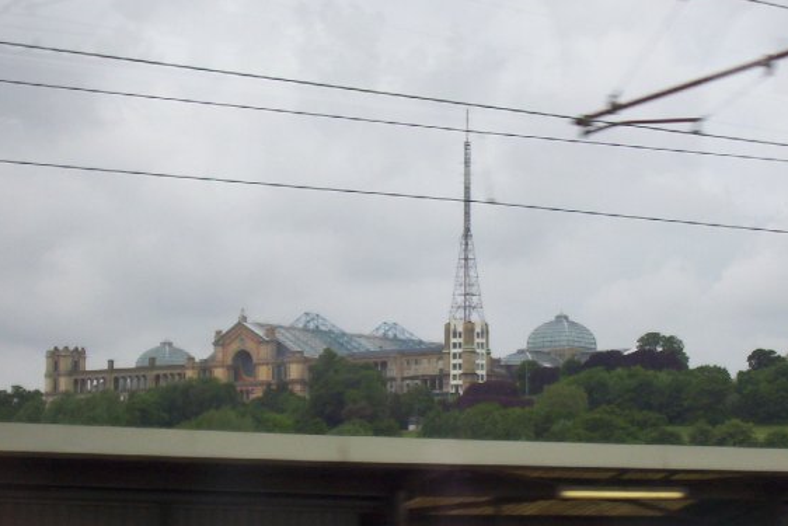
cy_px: 303
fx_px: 2386
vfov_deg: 12.6
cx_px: 373
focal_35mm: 109
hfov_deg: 18.7
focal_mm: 14.19
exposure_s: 1/279
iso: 100
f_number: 4.33
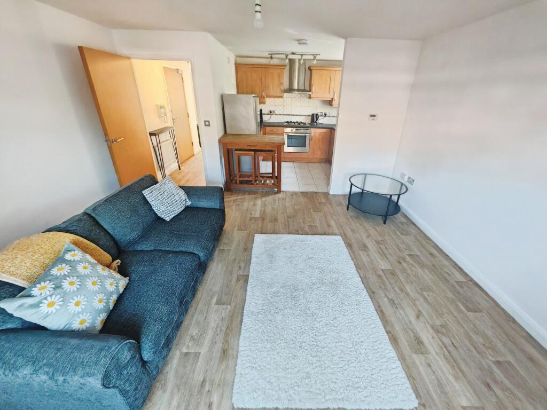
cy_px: 205
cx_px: 274
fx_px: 205
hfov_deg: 106.2
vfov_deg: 89.9
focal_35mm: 13
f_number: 2
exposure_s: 1/33
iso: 640
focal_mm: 1.82
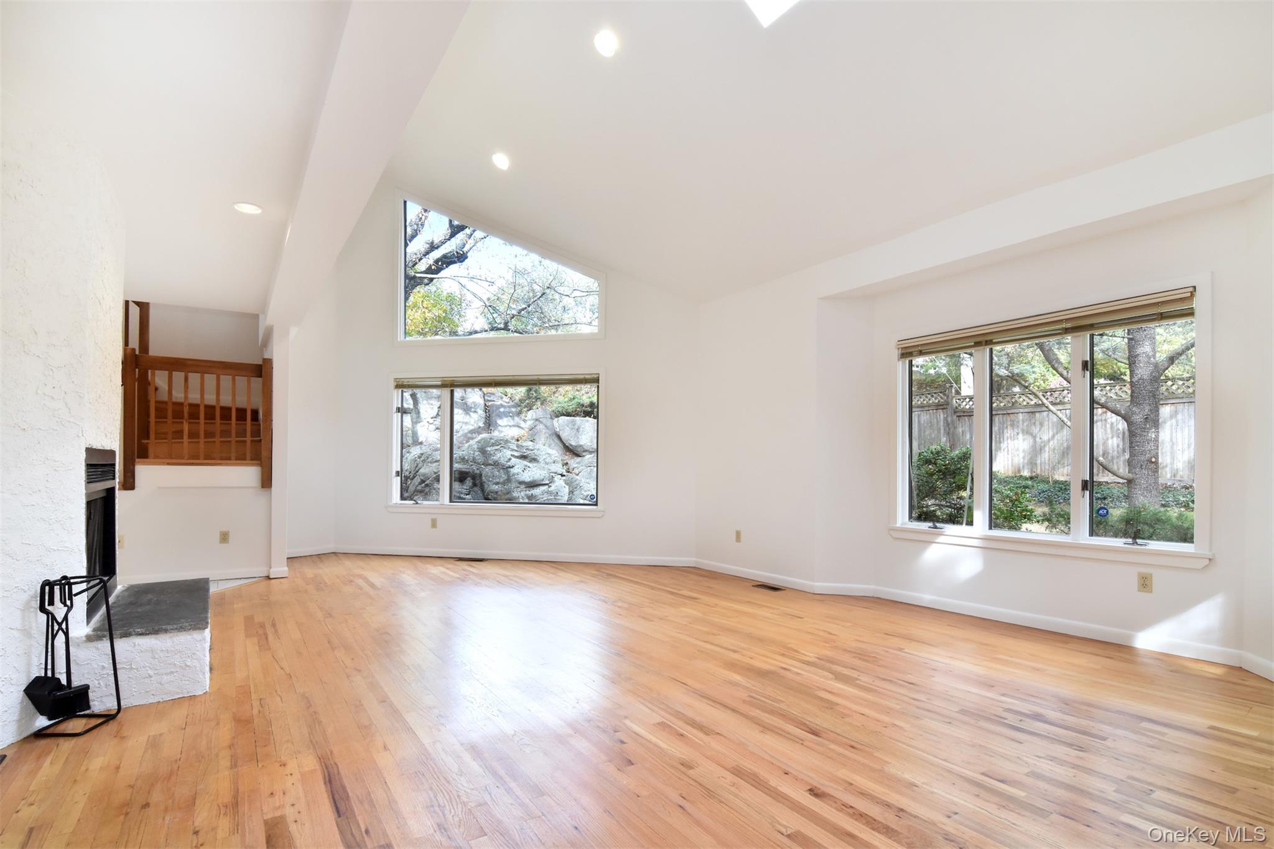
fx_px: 584
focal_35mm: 16
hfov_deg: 95.0
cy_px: 424
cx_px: 637
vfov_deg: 72.0
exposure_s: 1/40
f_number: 11
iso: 640
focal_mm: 11
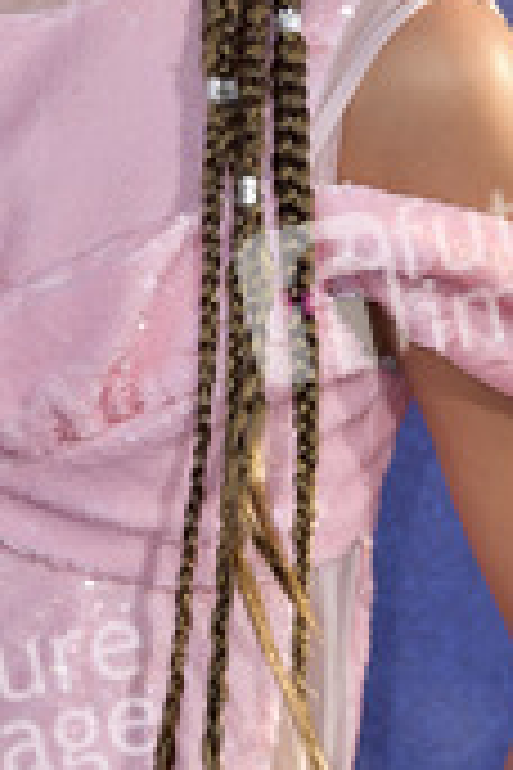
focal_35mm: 315
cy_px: 54
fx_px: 6733
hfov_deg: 4.4
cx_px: 61
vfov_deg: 6.5
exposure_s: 1/250
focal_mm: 135
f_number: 7.1
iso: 125
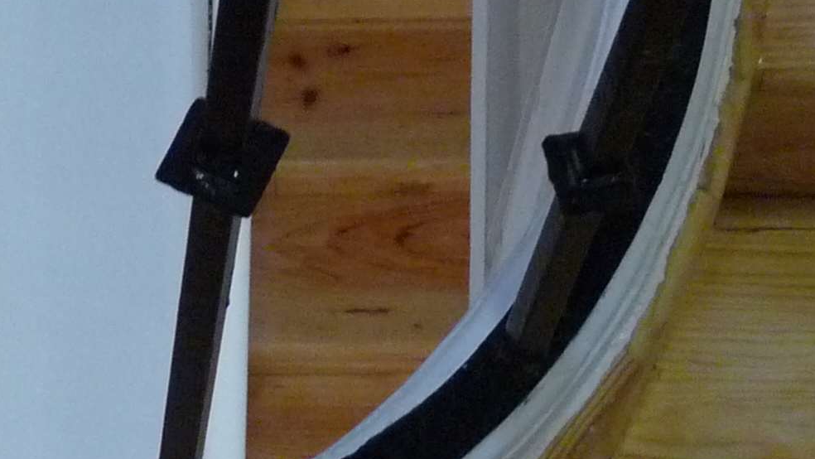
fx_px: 2356
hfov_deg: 19.5
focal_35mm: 109
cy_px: -201
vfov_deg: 10.8
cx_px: 195
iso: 400
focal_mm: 4.8
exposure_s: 1/30
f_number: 2.8
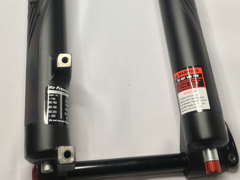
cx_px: 115
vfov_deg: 28.5
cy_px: 16
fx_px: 340
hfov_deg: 38.9
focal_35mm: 49
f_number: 2.2
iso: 64
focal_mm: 4.15
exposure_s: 1/30
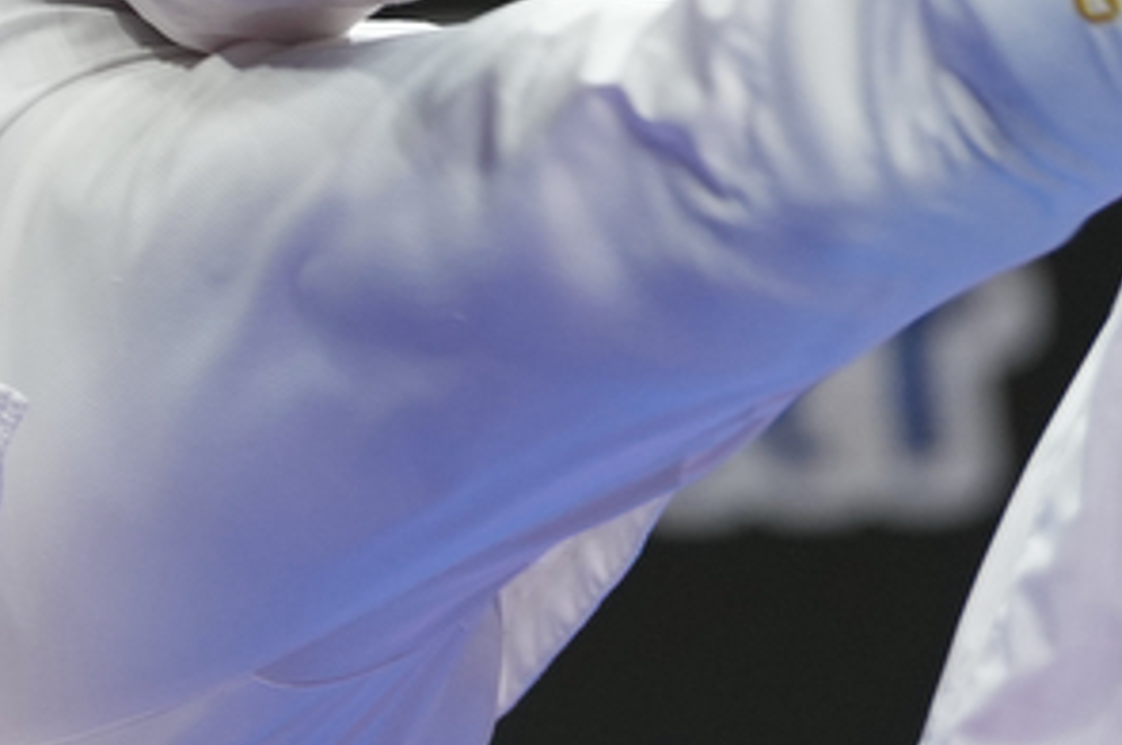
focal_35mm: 1085
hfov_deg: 1.9
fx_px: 33778
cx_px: -441
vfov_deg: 1.3
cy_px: -513
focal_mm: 200
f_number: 2.8
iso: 500
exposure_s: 1/1000
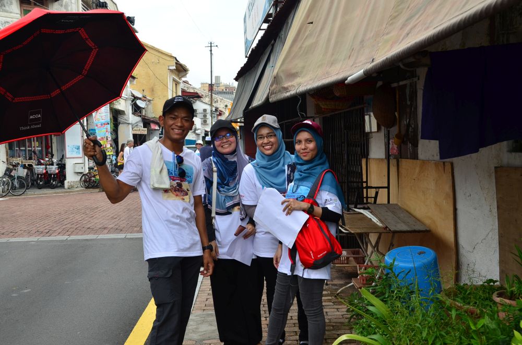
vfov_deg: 31.7
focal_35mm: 42
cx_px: 261
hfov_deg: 46.5
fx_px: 608
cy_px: 172
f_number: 8
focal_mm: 28
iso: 200
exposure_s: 1/250
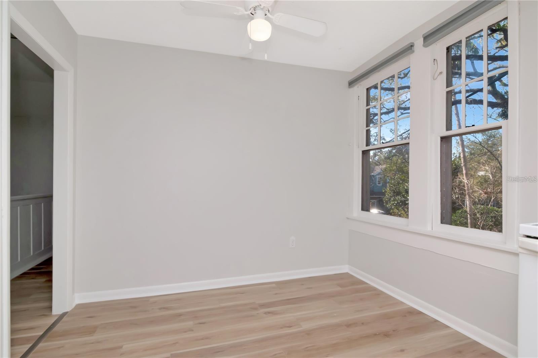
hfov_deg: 95.0
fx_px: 247
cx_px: 269
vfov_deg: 72.0
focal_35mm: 16
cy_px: 179
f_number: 11
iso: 640
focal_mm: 11
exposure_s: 1/200
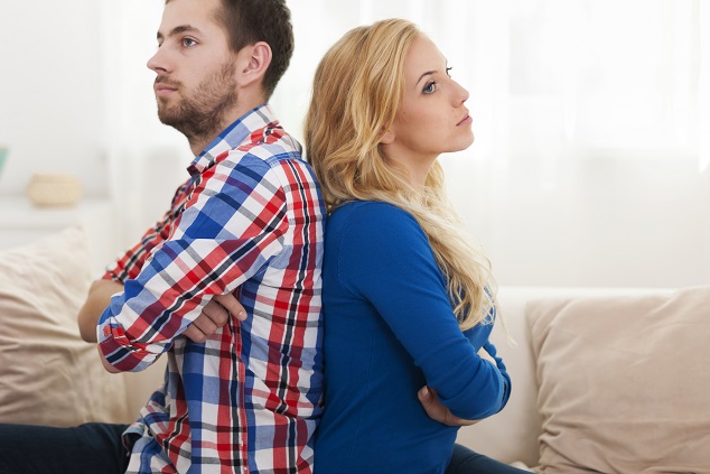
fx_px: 1401
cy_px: 197
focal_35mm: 71
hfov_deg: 28.4
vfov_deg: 19.2
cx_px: 274
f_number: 1.6
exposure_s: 1/200
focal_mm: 50
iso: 100
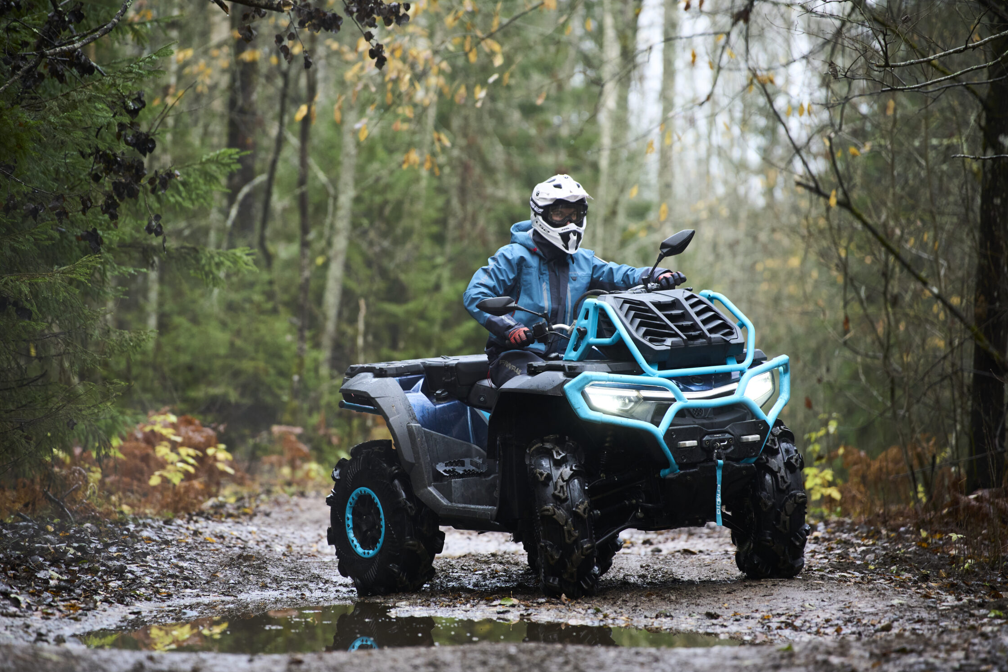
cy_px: 341
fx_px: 4816
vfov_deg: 8.0
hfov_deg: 11.9
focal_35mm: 172
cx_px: 472
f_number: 2.8
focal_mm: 150
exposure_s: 1/320
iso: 800
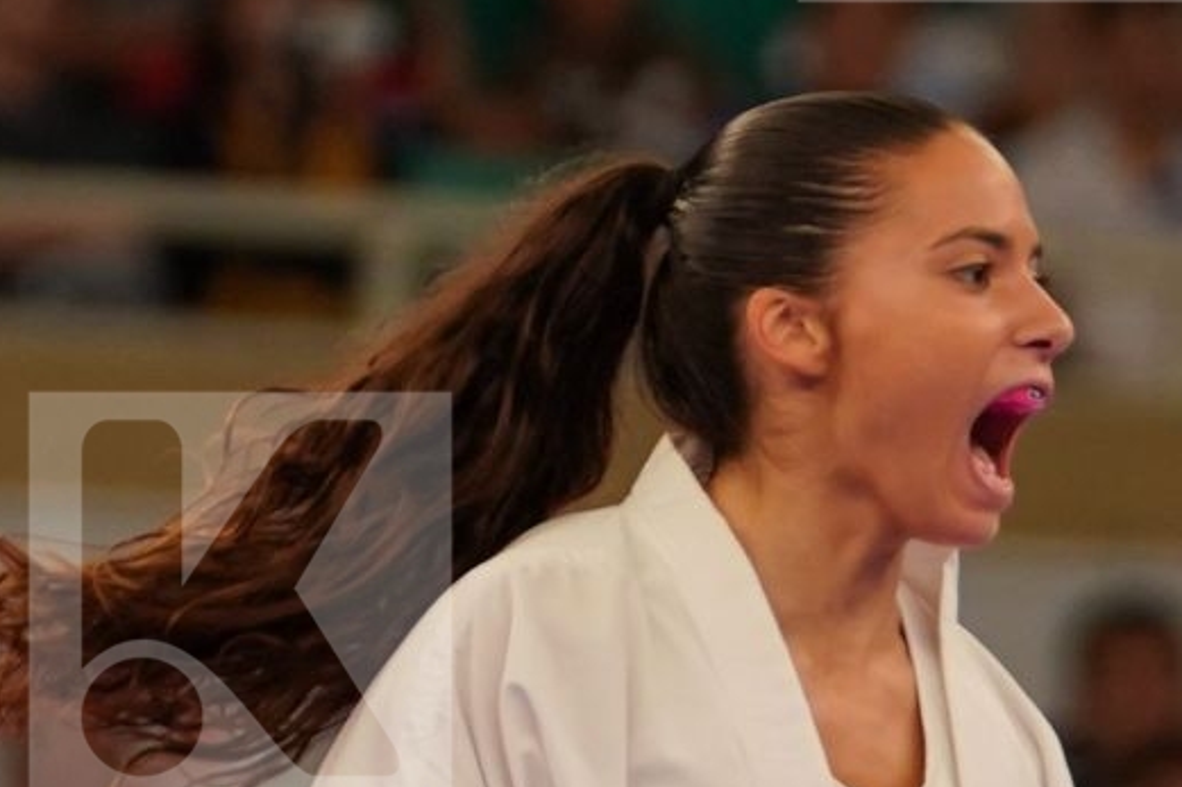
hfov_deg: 2.5
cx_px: 1010
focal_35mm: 823
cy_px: 599
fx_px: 27012
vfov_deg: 1.7
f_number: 2.8
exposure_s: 1/1000
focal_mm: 159
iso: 1600
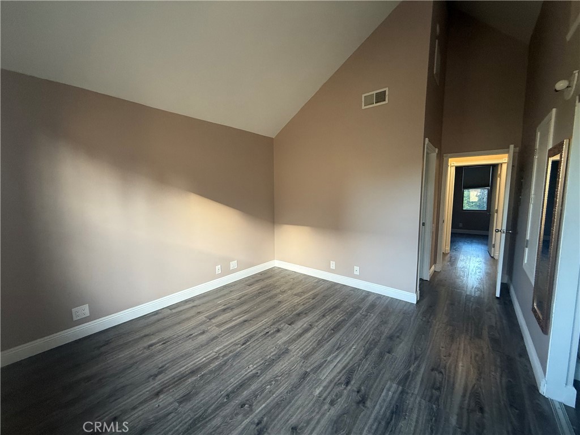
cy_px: 218
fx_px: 235
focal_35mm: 14
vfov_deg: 85.7
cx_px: 290
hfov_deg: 102.1
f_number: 2.2
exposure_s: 1/99
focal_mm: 2.22
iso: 250
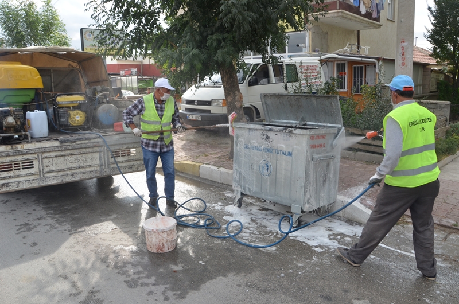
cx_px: 230
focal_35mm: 27
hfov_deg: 67.5
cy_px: 152
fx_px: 344
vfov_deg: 47.7
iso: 400
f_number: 9
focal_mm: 18
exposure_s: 1/320
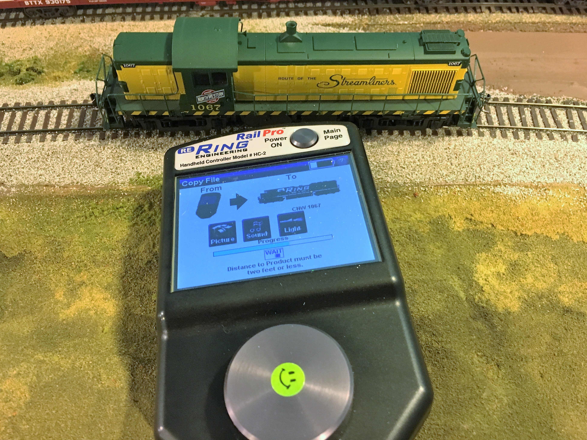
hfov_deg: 60.0
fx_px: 509
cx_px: 293
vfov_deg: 46.8
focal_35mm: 30
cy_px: 215
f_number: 2.2
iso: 200
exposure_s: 1/17
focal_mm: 4.15
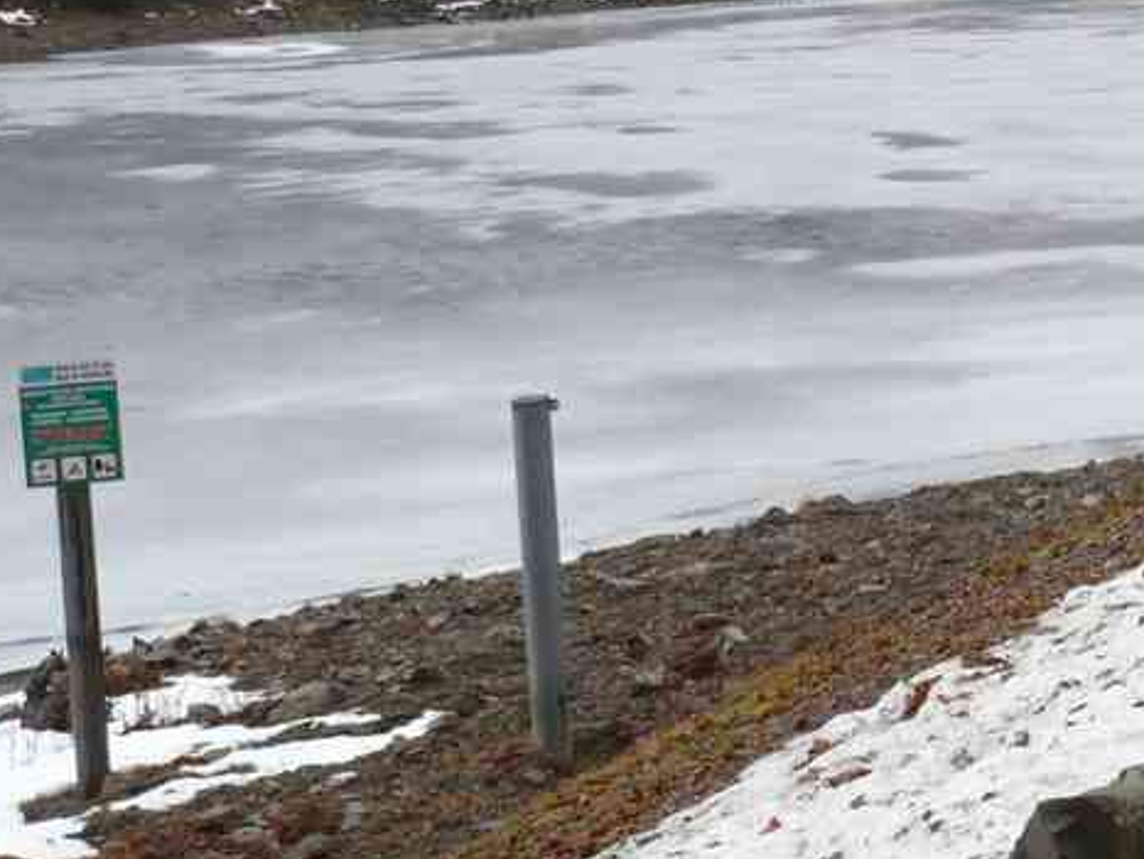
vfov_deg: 18.3
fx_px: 2645
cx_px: 940
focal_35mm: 80
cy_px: 157
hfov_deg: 24.0
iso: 100
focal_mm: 5.8
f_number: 2.8
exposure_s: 1/125
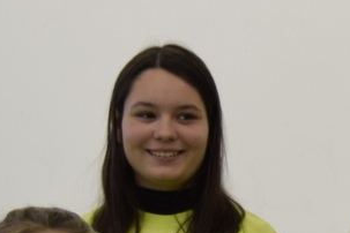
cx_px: 548
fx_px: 2771
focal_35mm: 285
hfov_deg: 7.1
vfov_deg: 4.8
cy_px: 397
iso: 400
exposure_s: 1/80
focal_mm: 30
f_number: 4.5
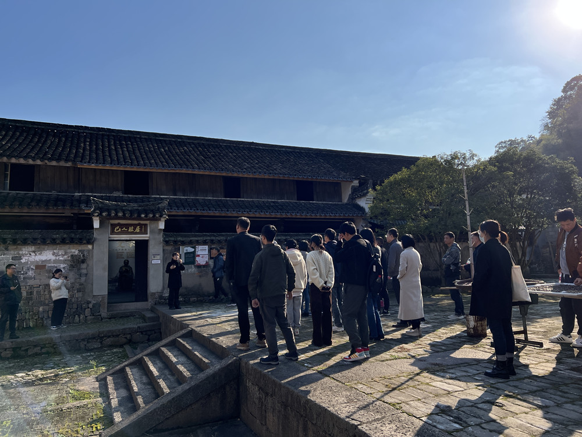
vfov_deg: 53.1
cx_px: 291
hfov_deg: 67.3
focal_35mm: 26
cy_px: 218
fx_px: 437
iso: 50
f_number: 1.5
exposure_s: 1/6579
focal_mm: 5.7
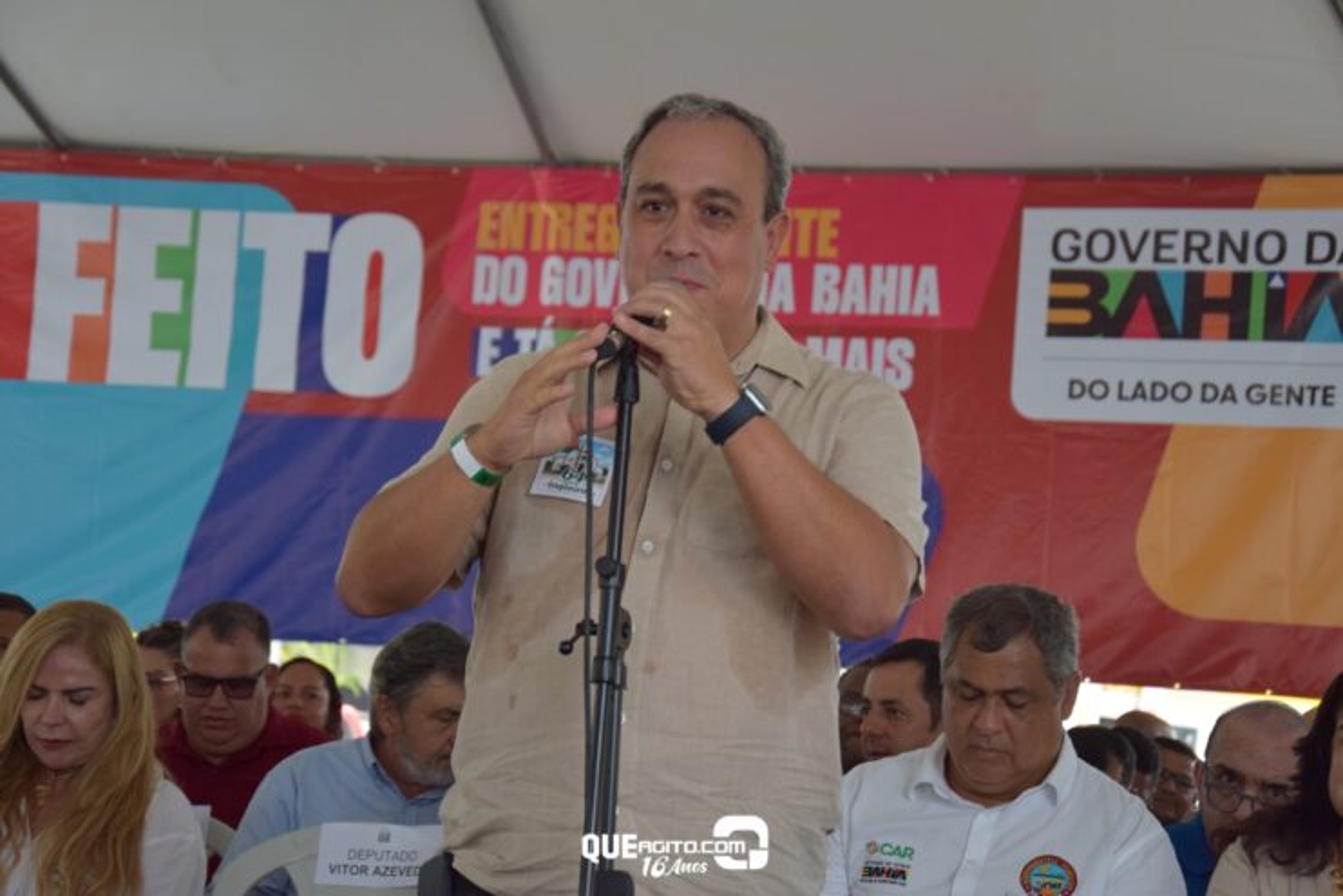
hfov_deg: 21.9
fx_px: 3470
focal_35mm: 93
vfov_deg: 14.7
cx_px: 672
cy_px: 448
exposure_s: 1/250
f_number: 5.3
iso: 640
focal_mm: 62
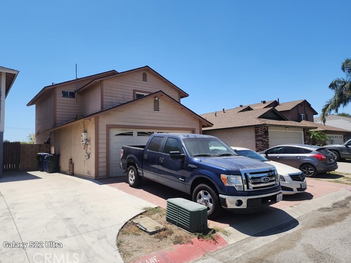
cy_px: 129
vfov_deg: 56.8
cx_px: 169
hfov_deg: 71.6
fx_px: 243
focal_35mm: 24
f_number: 1.8
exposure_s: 1/981
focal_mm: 6.4
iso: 12
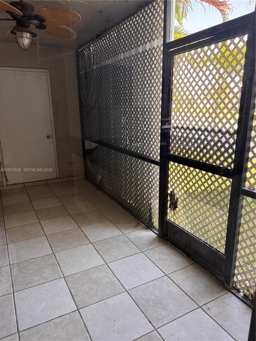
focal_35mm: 24
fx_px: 237
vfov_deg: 71.6
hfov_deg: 56.8
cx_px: 128
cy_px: 170
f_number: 1.78
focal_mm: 6.76
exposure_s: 1/98
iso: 200
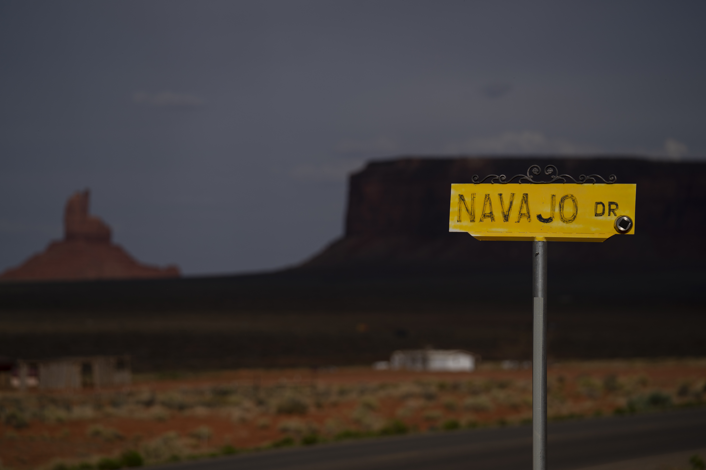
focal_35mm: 167
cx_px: 353
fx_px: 3275
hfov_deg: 12.3
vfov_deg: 8.2
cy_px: 235
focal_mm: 167
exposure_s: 1/4000
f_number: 3.5
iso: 50
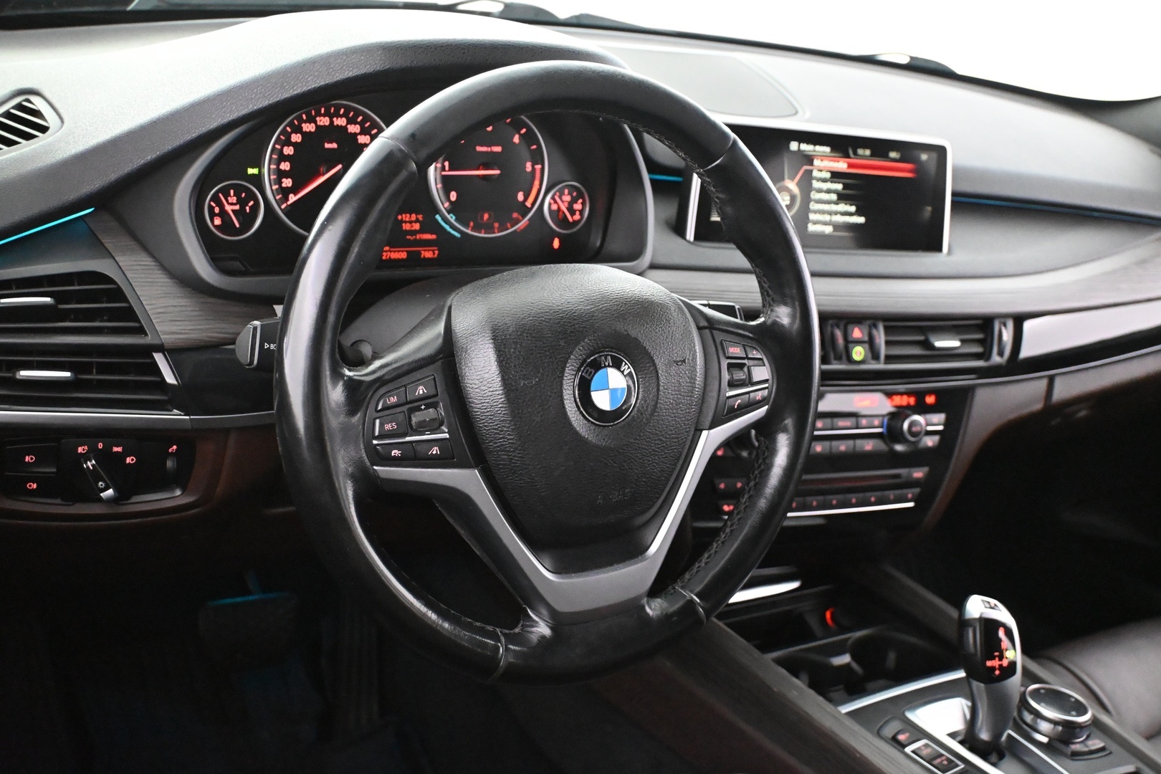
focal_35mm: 40
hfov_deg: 48.7
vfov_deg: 33.6
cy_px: 387
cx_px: 580
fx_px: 1282
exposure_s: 1/40
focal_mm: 26.5
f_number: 4.5
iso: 9000
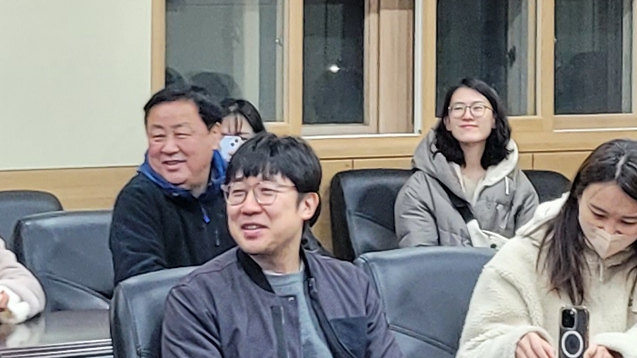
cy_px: 103
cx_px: 301
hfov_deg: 13.2
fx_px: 2753
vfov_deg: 7.4
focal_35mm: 163
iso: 200
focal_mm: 5.4
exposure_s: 1/60
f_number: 1.8
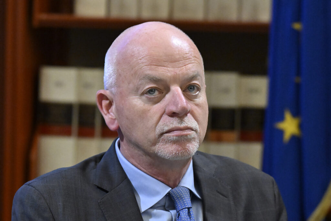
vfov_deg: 4.6
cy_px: 110
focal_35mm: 300
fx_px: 2759
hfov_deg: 6.9
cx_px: 166
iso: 5000
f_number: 4.5
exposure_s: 1/250
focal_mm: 200
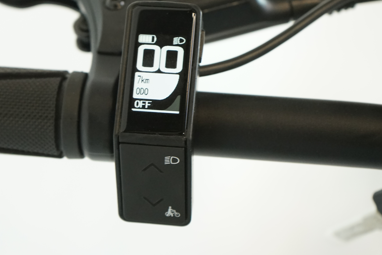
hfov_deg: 24.2
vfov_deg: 16.2
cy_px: 72
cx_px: 162
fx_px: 891
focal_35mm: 84
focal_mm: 58
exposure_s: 1/200
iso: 2500
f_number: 6.3
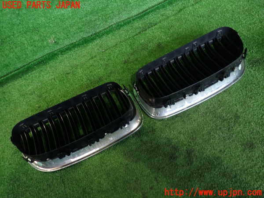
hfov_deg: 69.4
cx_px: 132
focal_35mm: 25
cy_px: 99
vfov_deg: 54.9
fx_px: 191
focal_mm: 4.5
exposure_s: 1/40
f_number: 2
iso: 200
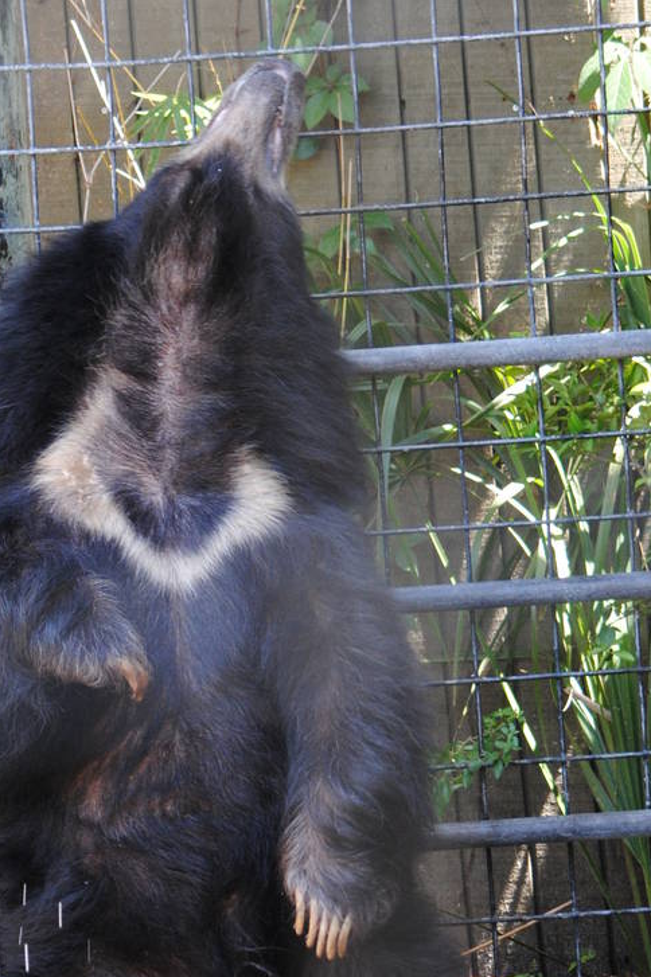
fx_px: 7632
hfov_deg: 4.9
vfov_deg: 7.3
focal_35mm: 281
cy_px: 429
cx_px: -3
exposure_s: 1/125
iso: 400
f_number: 4.5
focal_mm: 85
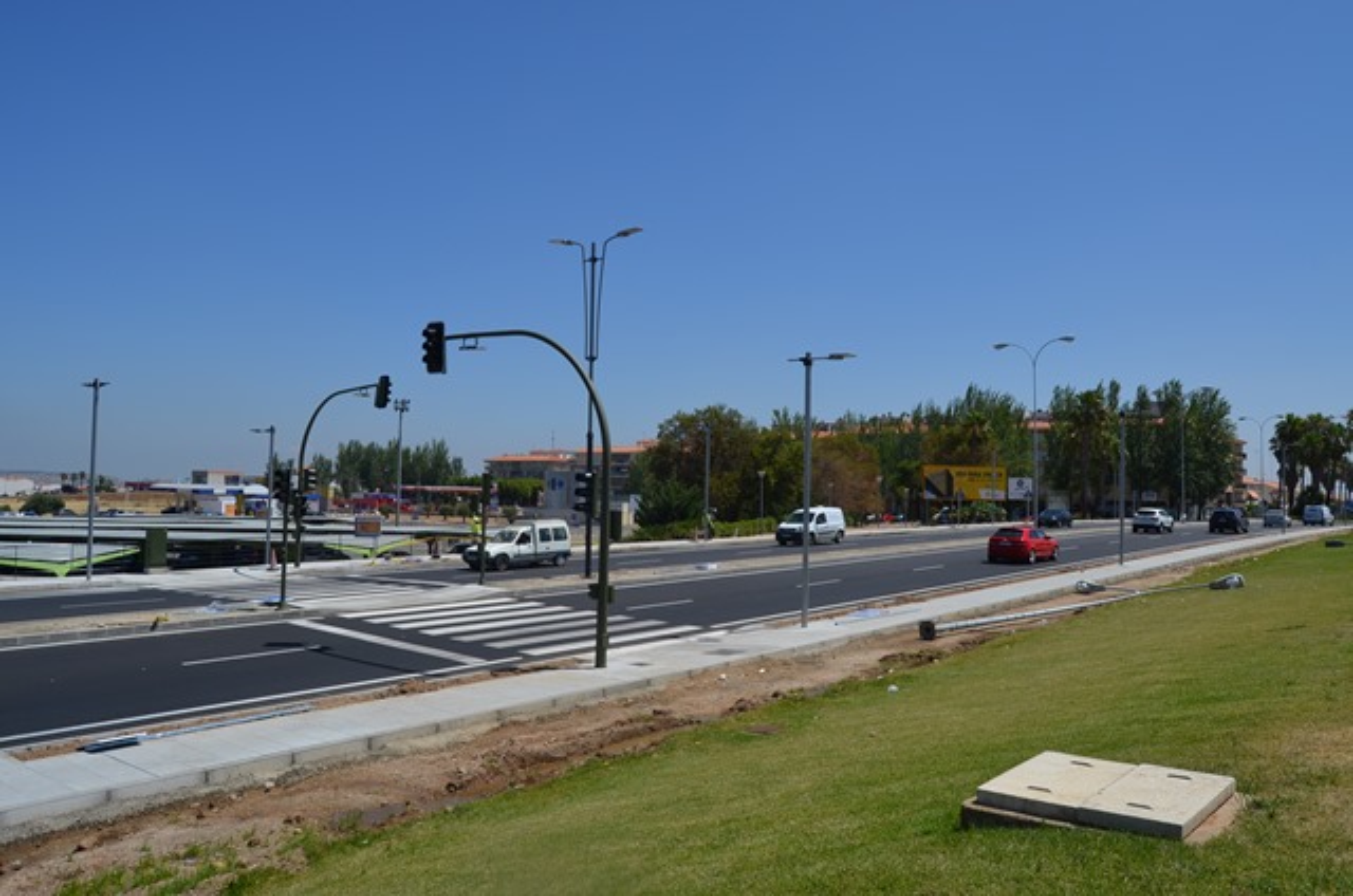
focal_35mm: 27
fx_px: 1013
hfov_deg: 67.5
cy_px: 448
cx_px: 676
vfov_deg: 47.7
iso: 100
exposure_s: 1/400
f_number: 10
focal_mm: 18
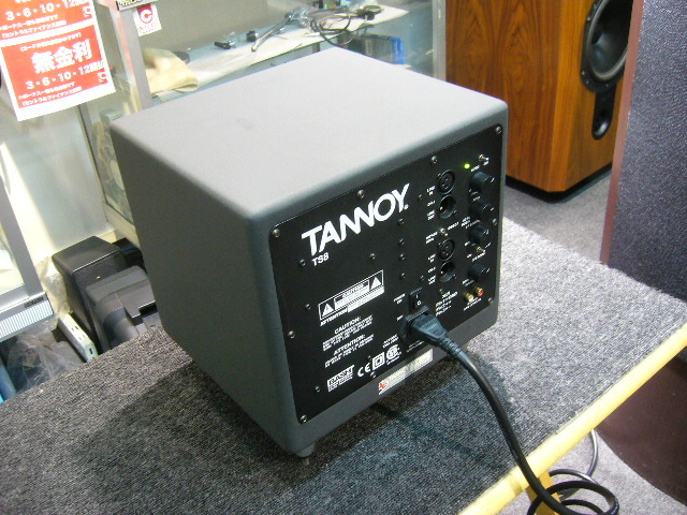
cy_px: 258
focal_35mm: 35
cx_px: 344
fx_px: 695
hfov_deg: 52.6
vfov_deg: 40.7
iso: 200
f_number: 2.8
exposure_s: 1/8
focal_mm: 5.8
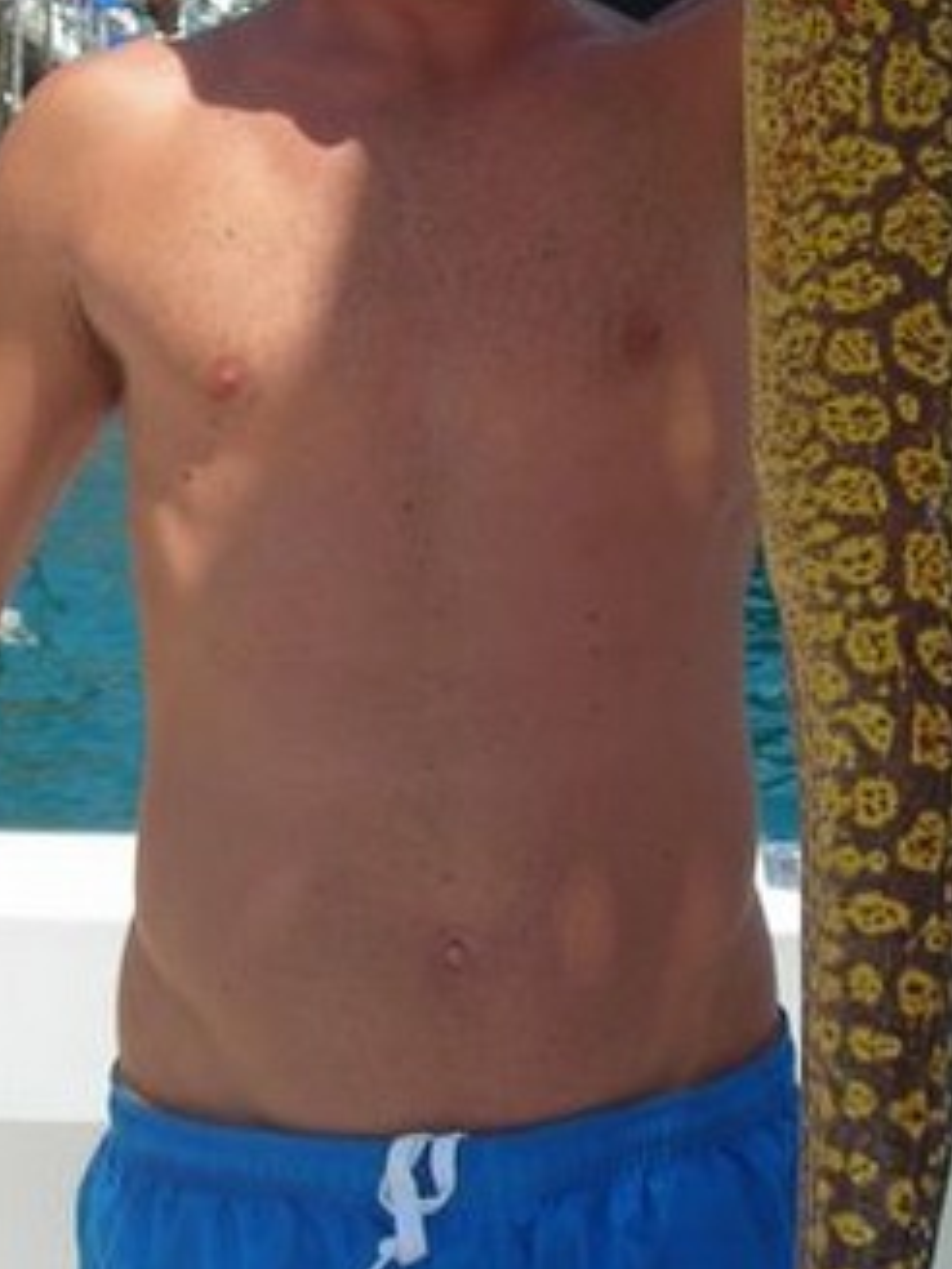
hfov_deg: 20.2
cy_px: 487
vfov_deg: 26.6
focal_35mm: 73
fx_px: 2677
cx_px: 480
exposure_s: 1/164
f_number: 6.4
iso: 50
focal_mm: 6.3
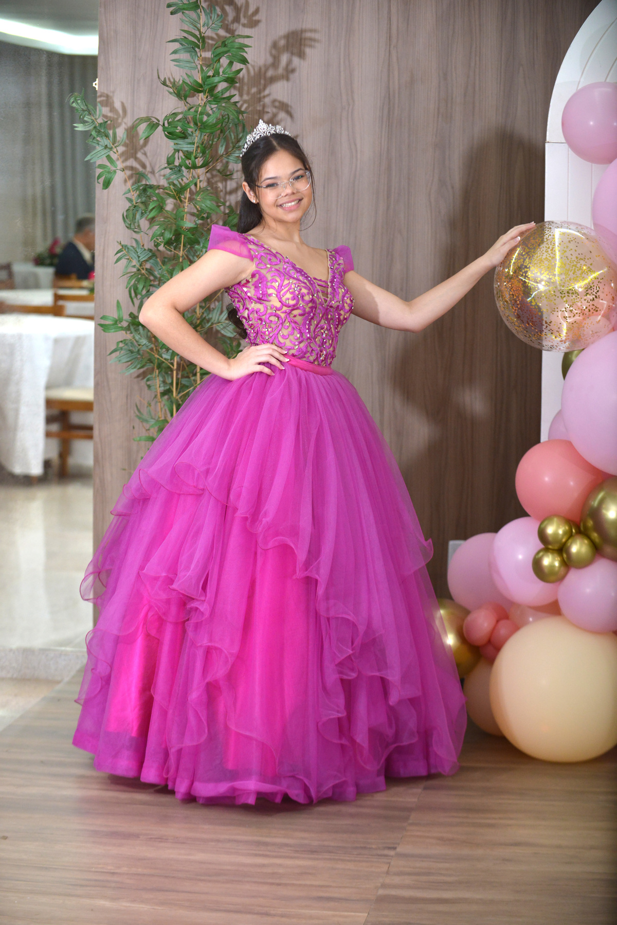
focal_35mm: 125
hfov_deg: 11.0
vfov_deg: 16.4
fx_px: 3211
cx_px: 308
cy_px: 462
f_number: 5.6
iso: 1600
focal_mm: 125
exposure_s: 1/320
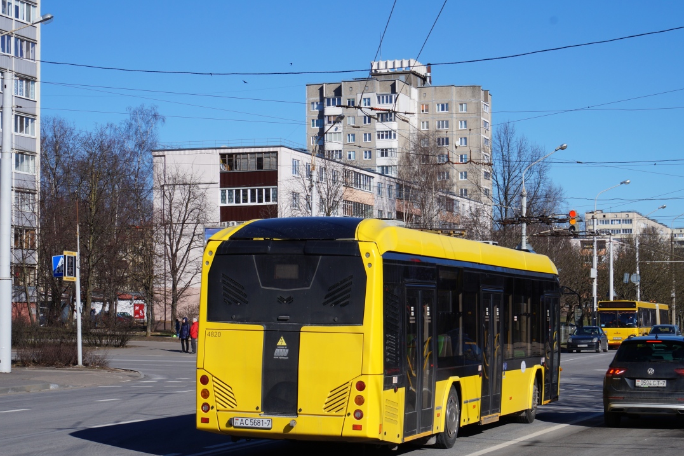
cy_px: 241
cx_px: 363
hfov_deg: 25.8
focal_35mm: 79
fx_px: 1492
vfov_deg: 17.4
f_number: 16
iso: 100
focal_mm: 47
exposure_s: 1/160
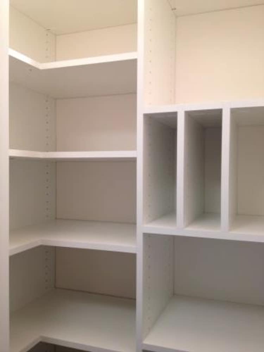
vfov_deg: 52.6
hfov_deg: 40.7
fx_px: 356
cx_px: 132
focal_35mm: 35
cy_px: 176
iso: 80
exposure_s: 1/20
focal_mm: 4.28
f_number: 2.4
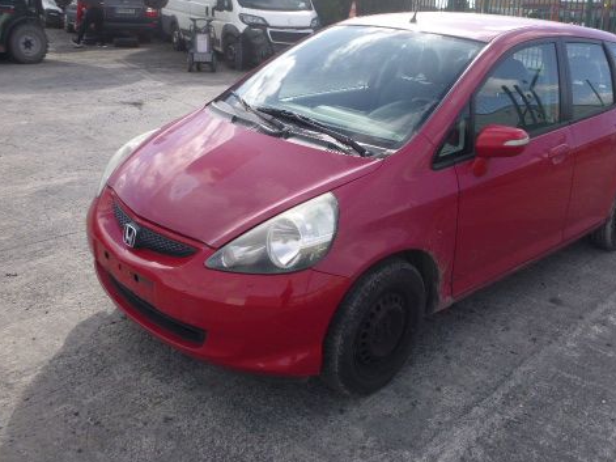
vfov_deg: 41.3
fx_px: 605
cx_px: 370
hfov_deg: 53.6
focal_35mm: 34
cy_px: 156
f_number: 3.9
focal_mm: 4.5
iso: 100
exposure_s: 1/400
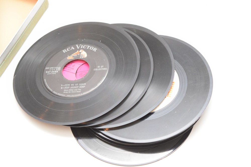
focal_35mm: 82
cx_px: 126
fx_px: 575
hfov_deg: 24.6
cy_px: 84
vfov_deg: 16.6
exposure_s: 1/60
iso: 1800
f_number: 5.6
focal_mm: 55
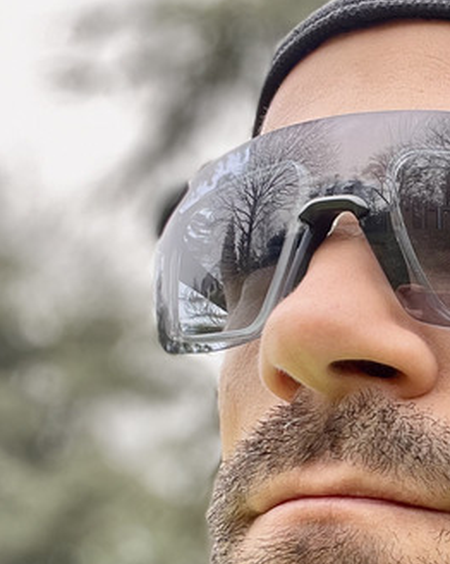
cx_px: 483
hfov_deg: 21.1
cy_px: 462
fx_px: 1150
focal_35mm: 69
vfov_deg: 26.9
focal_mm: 2.71
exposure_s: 1/121
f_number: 2.2
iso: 64
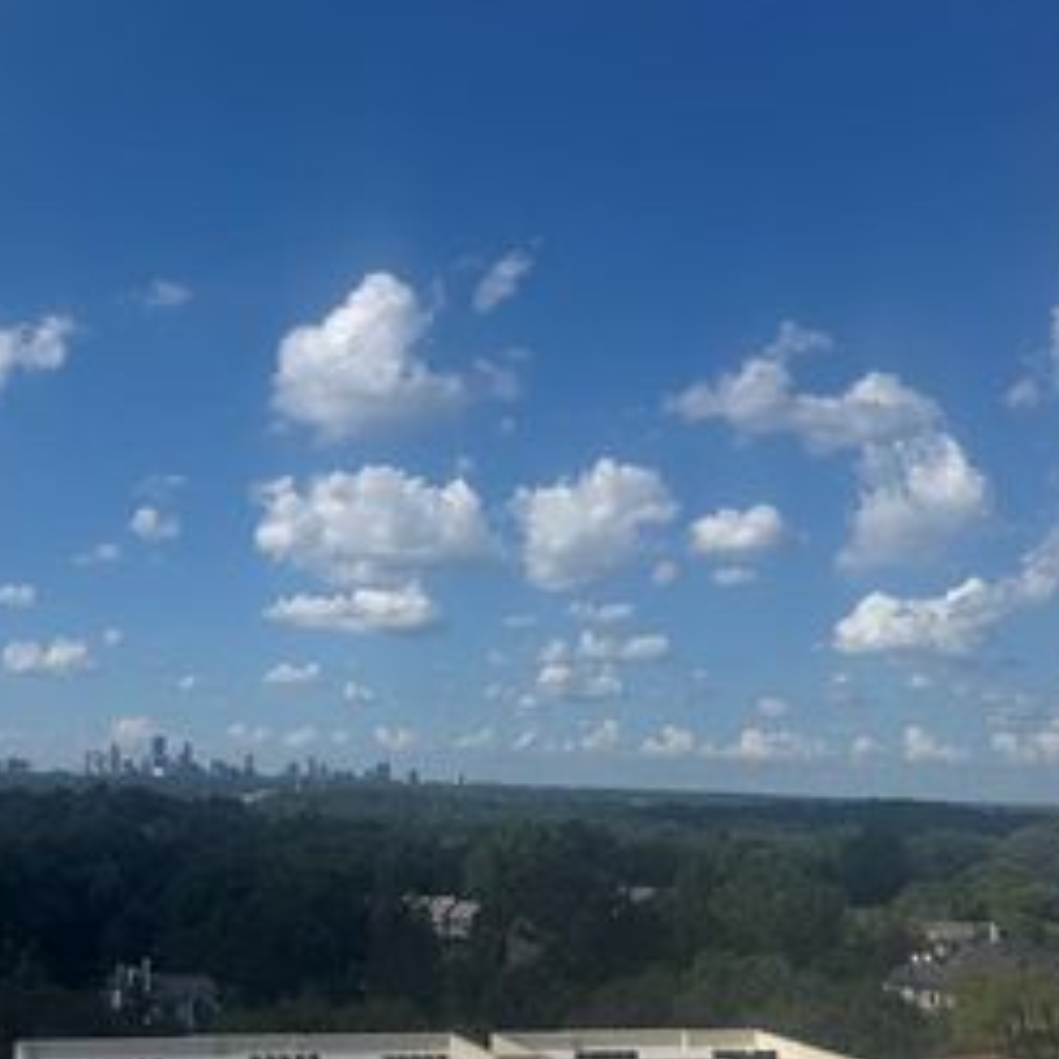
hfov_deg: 38.6
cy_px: 491
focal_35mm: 43
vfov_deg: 39.1
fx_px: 1488
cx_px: 339
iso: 80
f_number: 1.78
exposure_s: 1/7937
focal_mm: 6.76
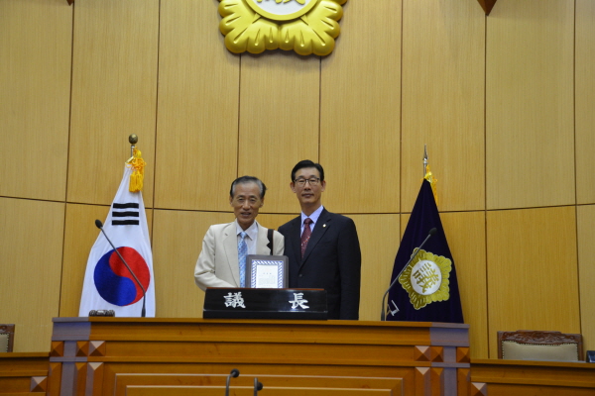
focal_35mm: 57
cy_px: 198
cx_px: 298
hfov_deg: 35.1
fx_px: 942
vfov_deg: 23.8
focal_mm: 38
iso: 800
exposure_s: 1/30
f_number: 4.5
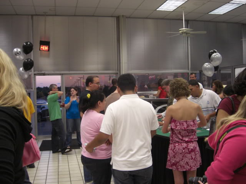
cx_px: 123
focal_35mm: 38
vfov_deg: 37.7
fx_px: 270
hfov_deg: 49.0
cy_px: 92
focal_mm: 7.9
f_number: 2.8
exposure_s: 1/100
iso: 400
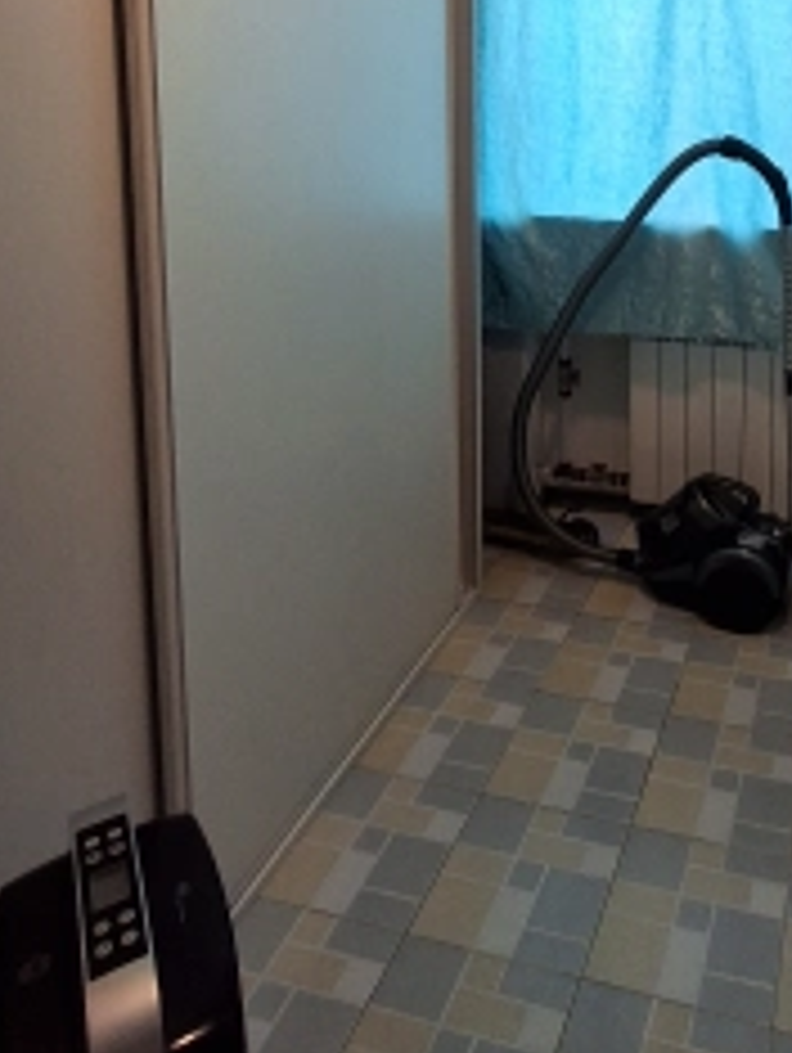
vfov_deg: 51.2
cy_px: 135
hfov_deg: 41.7
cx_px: 668
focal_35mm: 32
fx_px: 974
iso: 100
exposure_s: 1/50
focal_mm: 1.64
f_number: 2.2
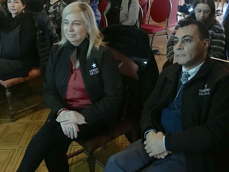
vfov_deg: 31.5
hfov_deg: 41.2
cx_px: 123
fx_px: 304
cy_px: 81
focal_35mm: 46
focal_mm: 3.99
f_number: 1.8
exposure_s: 1/14
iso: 100
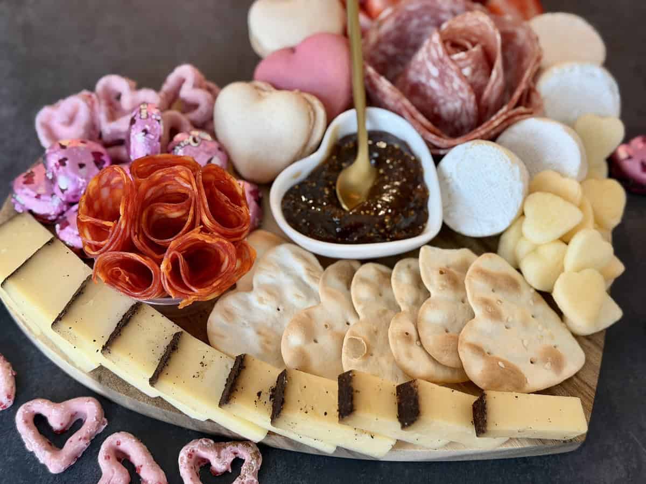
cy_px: 242
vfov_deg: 30.3
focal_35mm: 48
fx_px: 896
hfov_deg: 39.7
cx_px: 323
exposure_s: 1/40
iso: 250
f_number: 1.8
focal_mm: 6.8
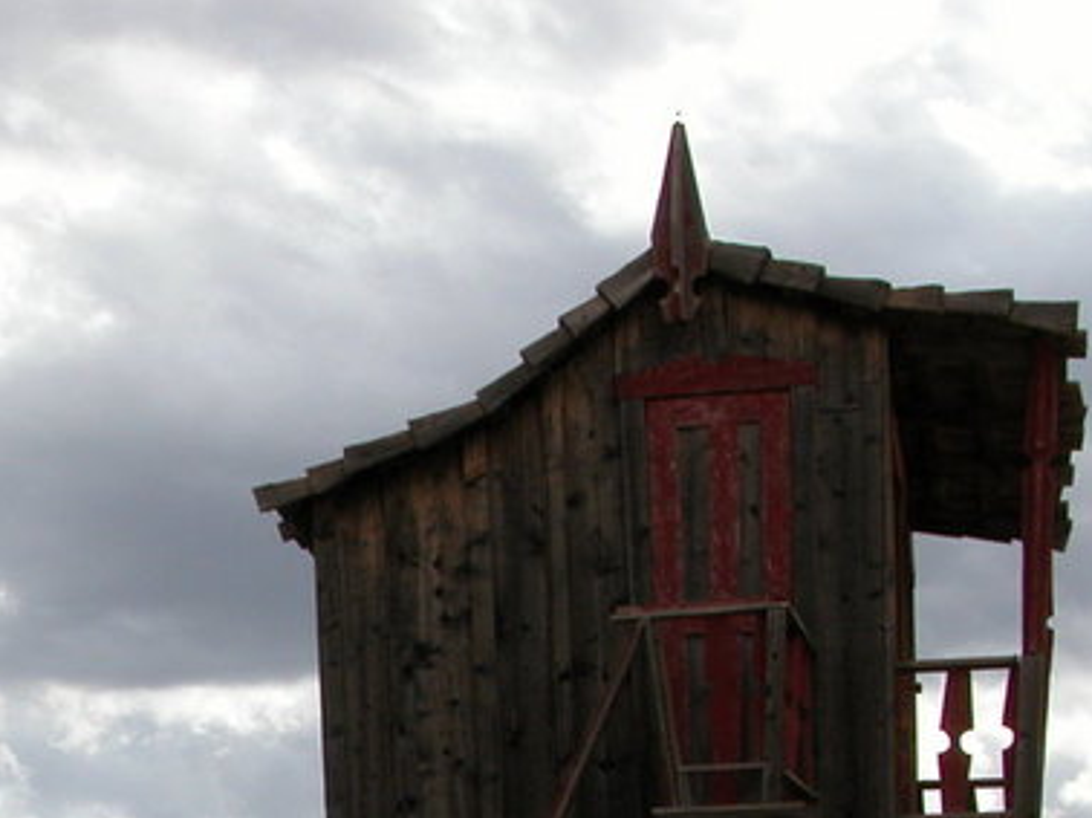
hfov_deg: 21.1
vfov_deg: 16.1
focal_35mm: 89
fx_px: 2806
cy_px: 916
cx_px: -49
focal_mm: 8.9
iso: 100
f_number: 7.1
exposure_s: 1/359
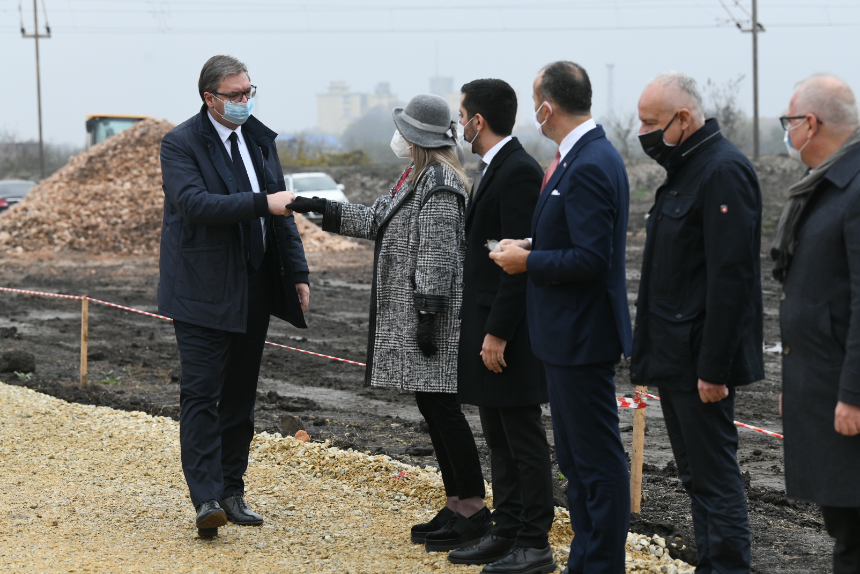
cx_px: 431
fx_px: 2461
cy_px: 285
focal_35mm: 103
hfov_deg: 19.8
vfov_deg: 13.3
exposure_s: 1/4000
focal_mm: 102
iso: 1600
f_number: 5
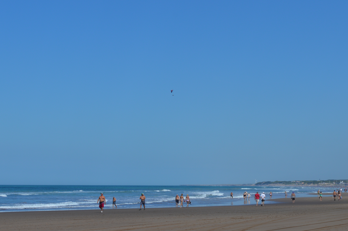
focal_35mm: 106
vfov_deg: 12.9
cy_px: 94
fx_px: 1020
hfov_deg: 19.4
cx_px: 162
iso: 100
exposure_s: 1/400
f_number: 10
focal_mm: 55
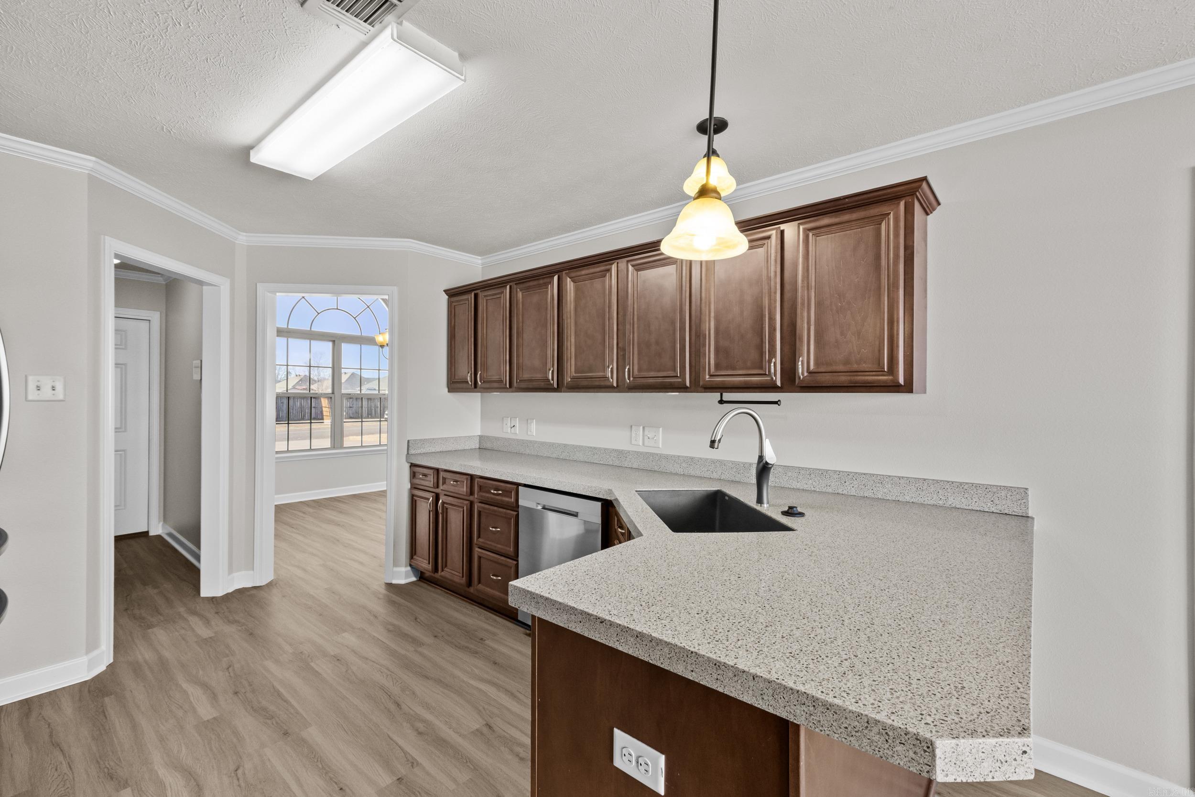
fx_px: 498
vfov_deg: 77.3
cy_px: 398
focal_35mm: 15
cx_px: 598
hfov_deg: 100.4
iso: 400
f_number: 8
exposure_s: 1/2.5
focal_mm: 10
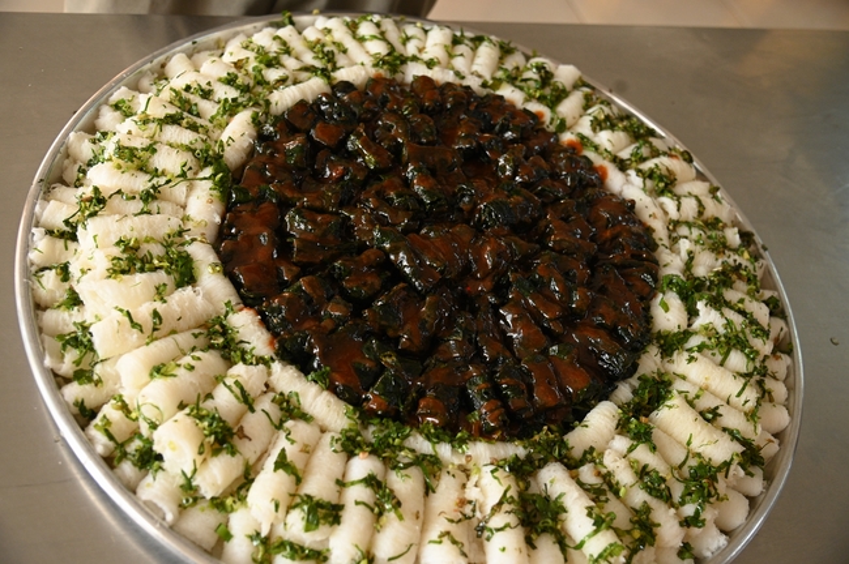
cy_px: 282
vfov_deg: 35.0
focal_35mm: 38
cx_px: 424
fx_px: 895
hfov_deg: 50.7
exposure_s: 1/250
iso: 2500
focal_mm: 38
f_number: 4.5
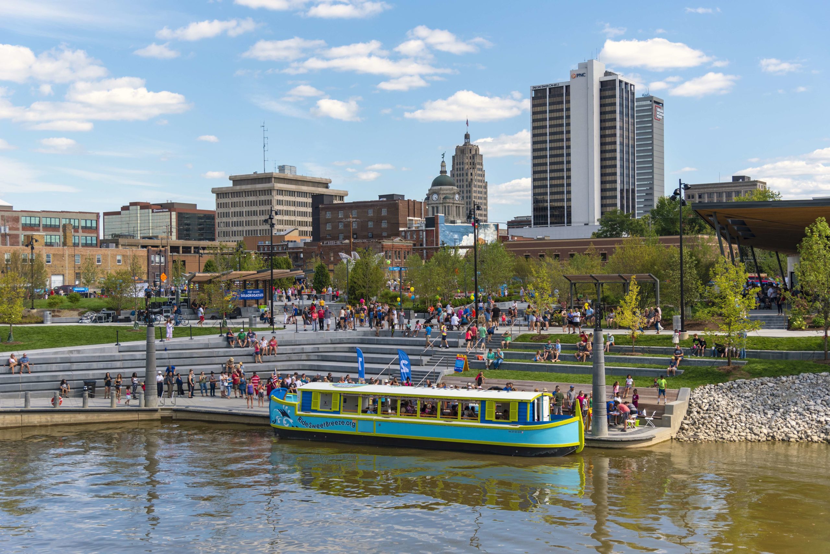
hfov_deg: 44.5
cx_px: 415
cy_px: 277
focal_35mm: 44
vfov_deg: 30.5
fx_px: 1015
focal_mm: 44
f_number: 4.5
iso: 100
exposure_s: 1/1250
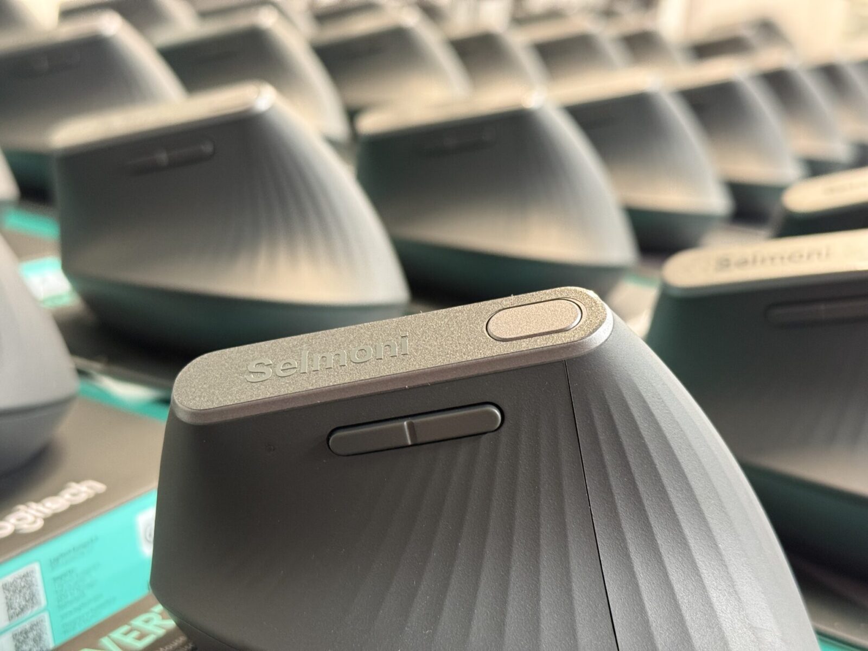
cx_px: 434
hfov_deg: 39.7
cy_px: 326
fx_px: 1204
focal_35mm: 48
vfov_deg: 30.3
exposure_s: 1/50
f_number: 1.78
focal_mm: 6.76
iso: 250
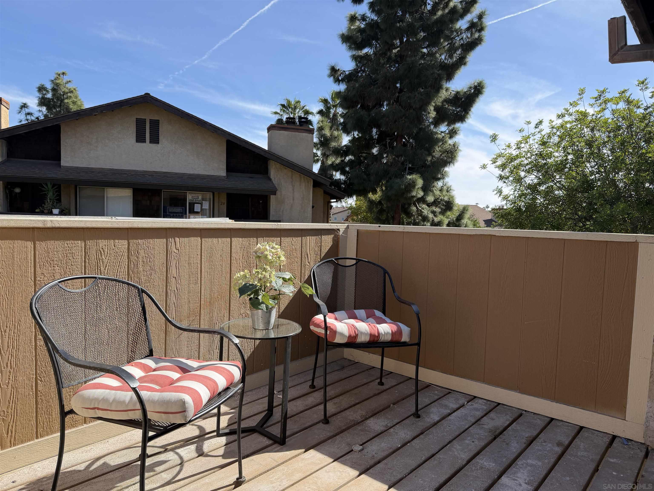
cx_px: 327
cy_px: 246
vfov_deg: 56.8
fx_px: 453
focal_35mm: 24
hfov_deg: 71.6
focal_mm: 6.76
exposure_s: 1/3145
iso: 100
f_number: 1.78
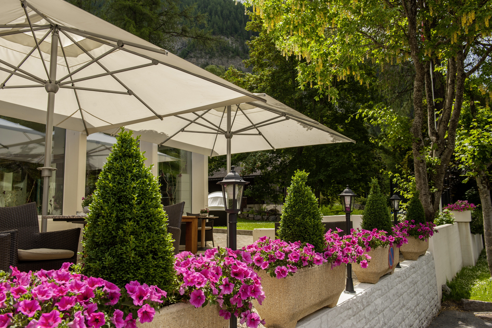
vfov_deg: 42.3
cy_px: 164
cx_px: 246
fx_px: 423
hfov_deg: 60.3
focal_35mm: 31
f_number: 8
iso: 200
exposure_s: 1/250
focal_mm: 31
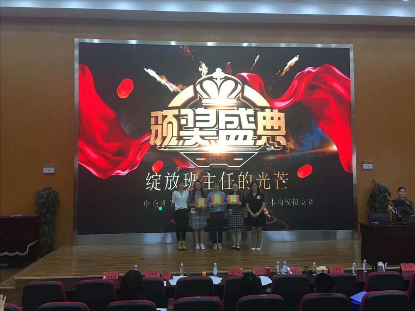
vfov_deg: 48.2
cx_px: 208
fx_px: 348
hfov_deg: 61.7
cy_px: 156
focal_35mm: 29
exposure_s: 1/33
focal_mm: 4.15
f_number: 2.2
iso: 40
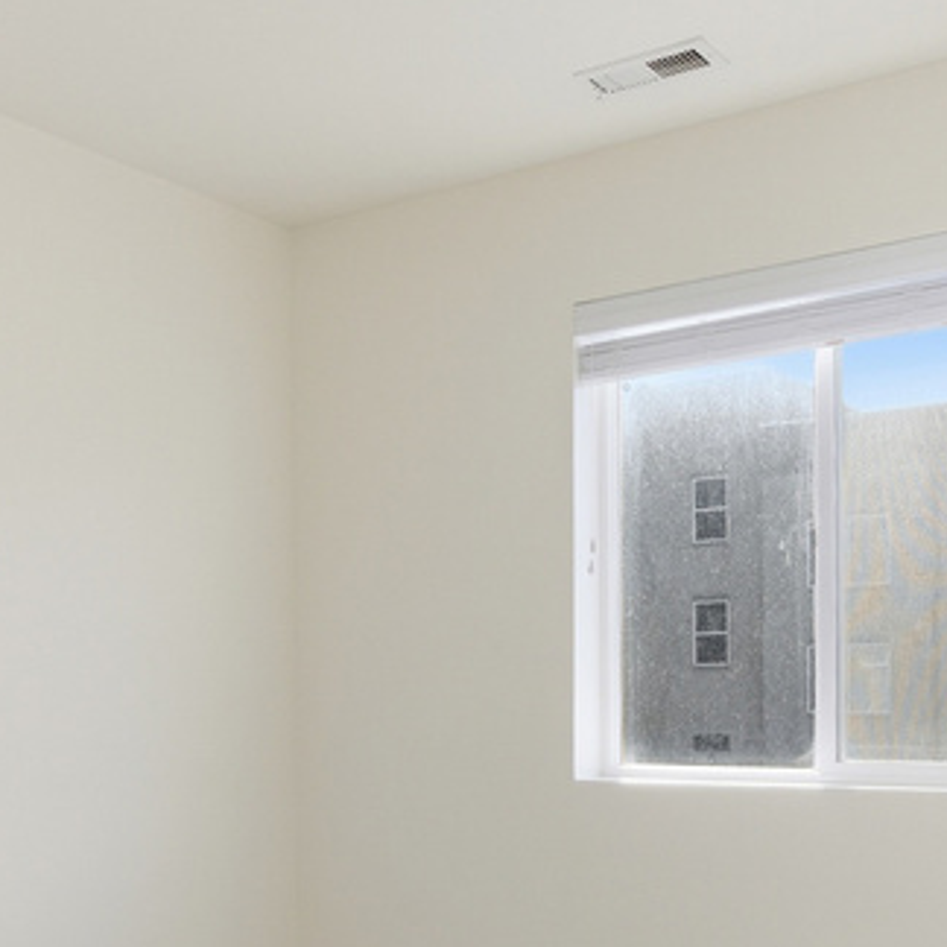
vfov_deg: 38.2
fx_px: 1331
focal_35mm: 43
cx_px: 450
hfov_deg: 39.2
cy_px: 707
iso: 250
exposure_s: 1/500
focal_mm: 16
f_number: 9
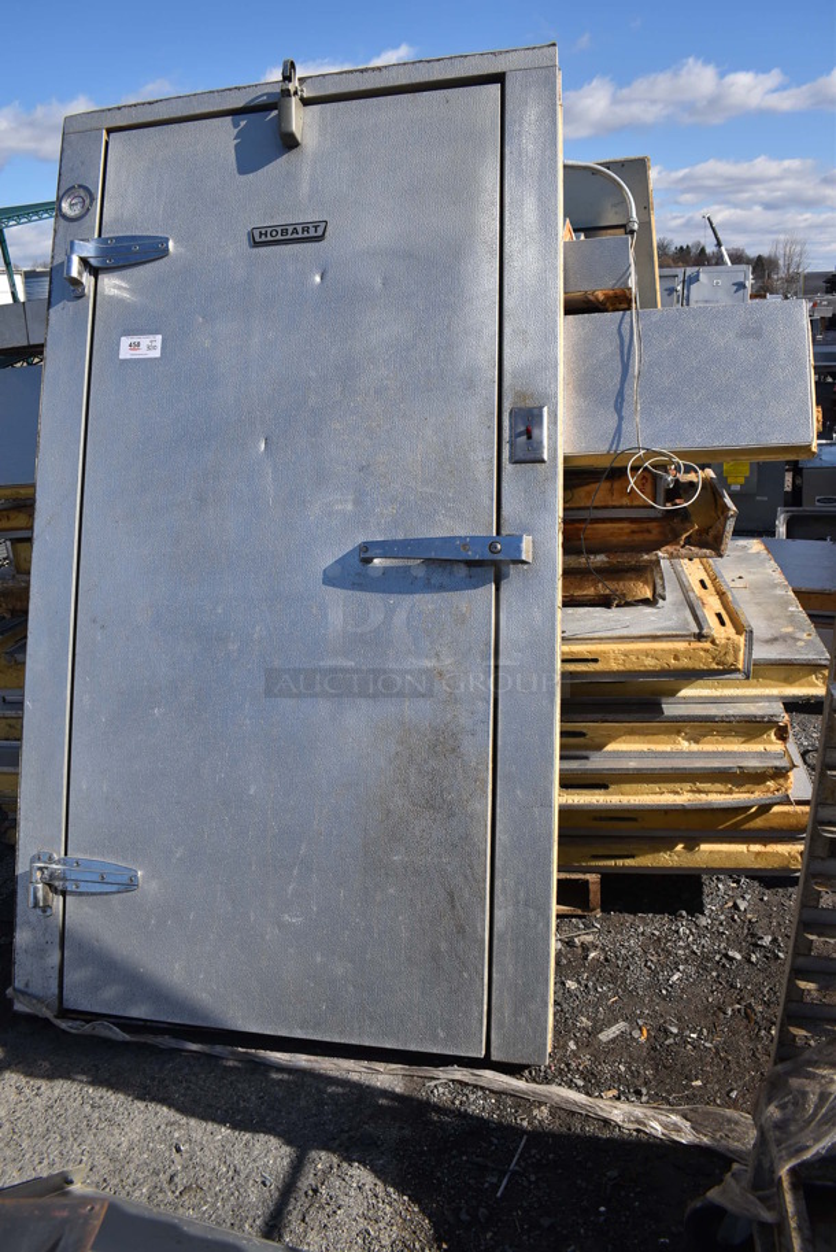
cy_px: 626
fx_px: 939
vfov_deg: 67.3
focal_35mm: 27
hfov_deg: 48.0
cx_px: 418
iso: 100
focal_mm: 18
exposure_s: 1/320
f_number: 9
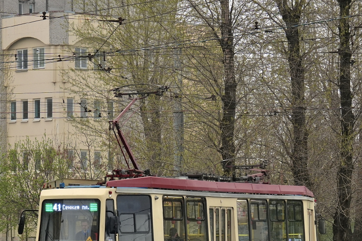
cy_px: 181
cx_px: 169
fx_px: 1798
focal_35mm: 179
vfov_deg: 7.7
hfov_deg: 11.5
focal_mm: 69
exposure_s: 1/160
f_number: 5
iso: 400
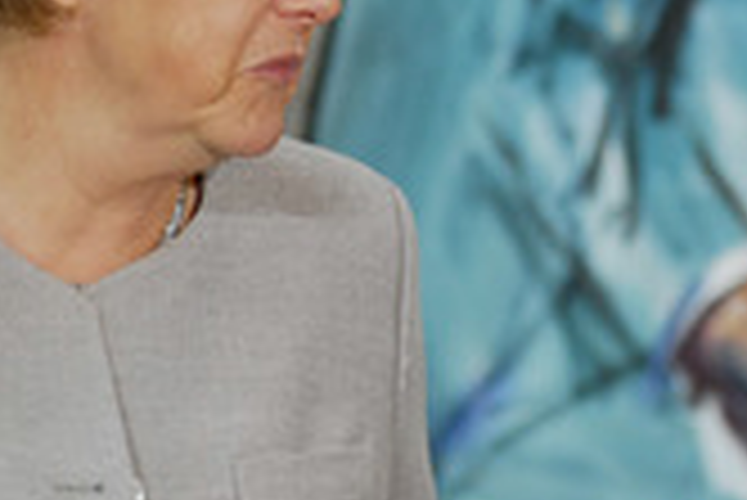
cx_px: 821
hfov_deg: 3.5
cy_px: -86
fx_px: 12219
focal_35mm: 588
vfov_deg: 2.3
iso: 500
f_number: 4.5
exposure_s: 1/400
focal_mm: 145
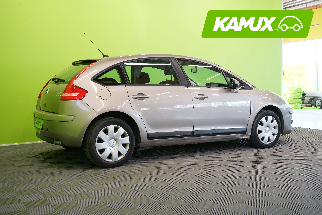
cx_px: 161
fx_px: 349
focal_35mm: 39
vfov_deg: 34.2
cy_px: 108
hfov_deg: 49.6
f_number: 6.3
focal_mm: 39
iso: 500
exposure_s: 1/25
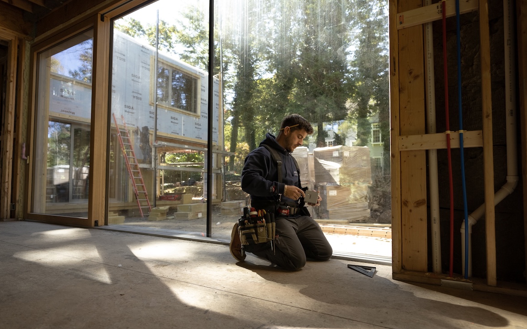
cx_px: 268
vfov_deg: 55.0
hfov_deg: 79.6
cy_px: 174
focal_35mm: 22
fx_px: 316
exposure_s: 1/640
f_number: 3.2
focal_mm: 21
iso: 1250
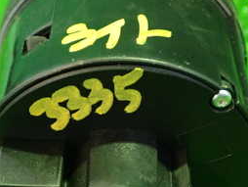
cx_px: 120
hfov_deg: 23.0
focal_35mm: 85
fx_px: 610
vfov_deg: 17.3
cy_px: 128
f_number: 2.5
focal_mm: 6.37
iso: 800
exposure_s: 1/13
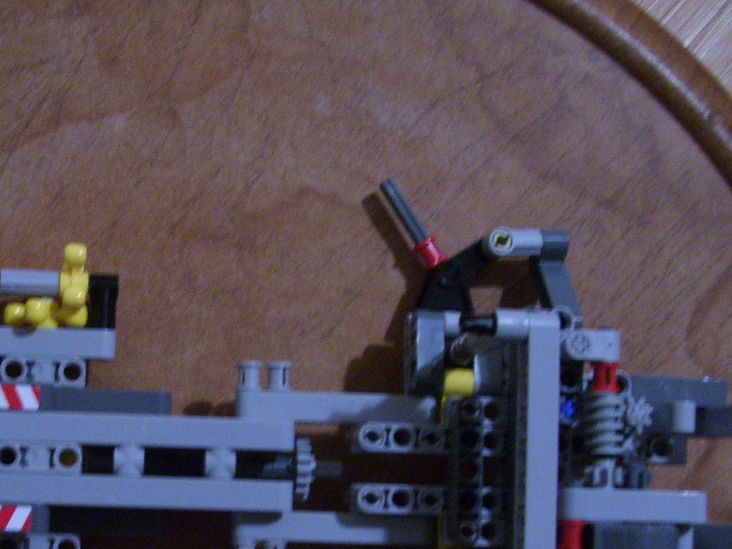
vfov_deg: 21.6
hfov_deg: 28.5
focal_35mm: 67
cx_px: 173
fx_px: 1417
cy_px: 464
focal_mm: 6
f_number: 2.7
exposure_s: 1/8
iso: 160
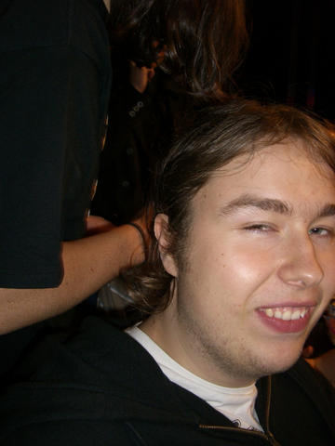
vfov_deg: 49.0
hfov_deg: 37.7
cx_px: 168
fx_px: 490
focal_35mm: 38
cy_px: 223
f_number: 2.7
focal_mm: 6.2
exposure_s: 1/60
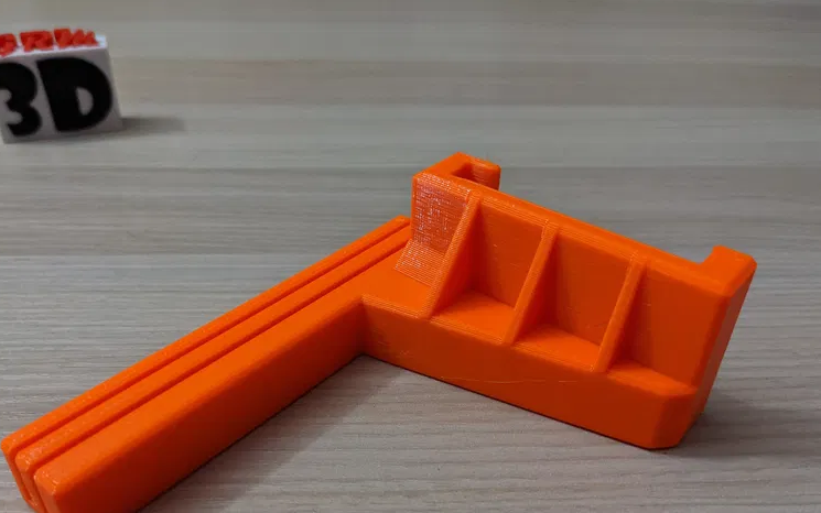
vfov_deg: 39.0
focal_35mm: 32
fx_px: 716
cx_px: 396
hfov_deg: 59.6
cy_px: 342
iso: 911
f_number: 1.73
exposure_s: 1/37
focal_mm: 4.38
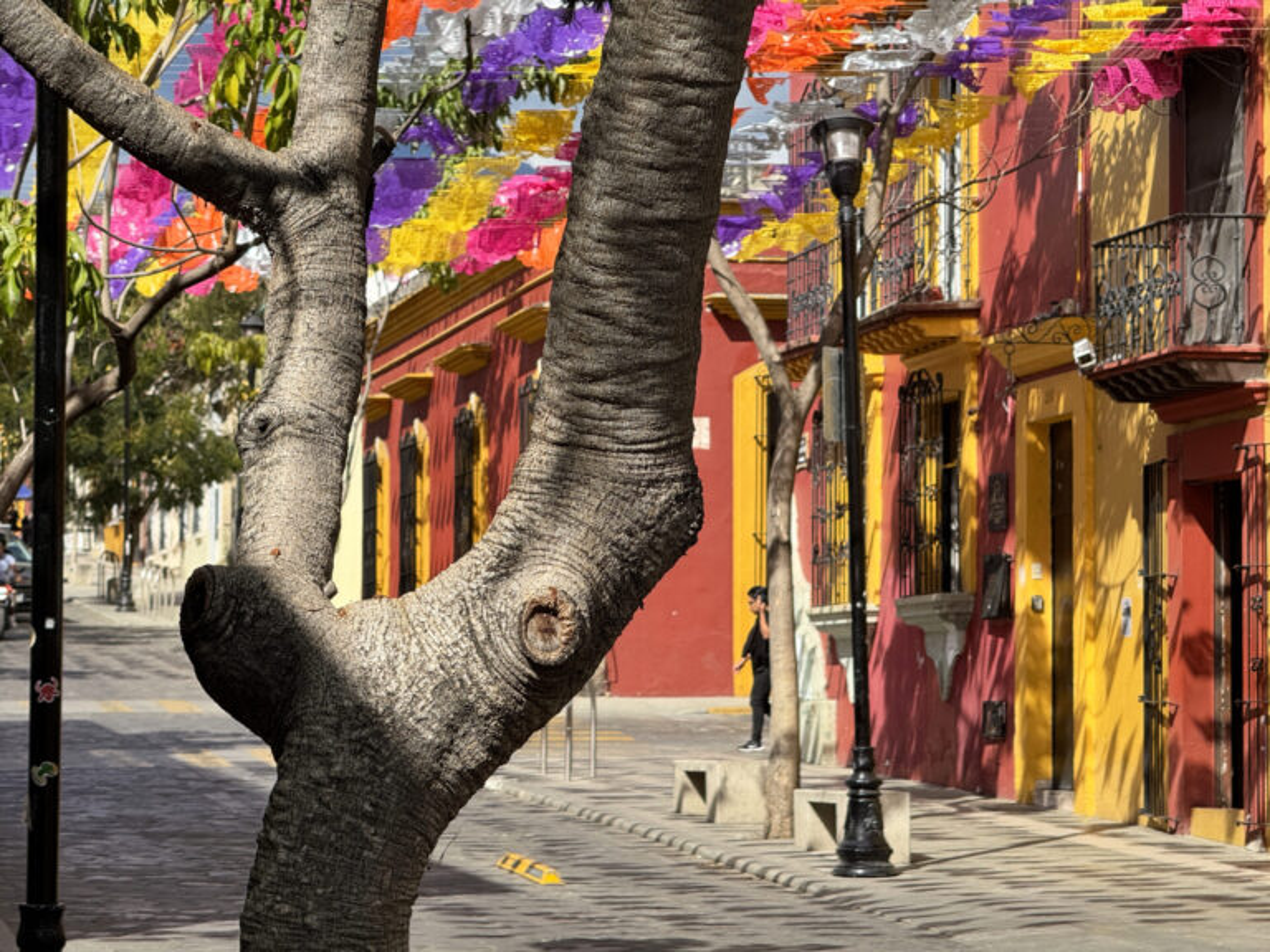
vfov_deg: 12.3
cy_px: 476
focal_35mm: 120
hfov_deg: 16.4
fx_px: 4403
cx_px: 635
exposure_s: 1/990
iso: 50
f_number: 2.8
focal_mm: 15.7
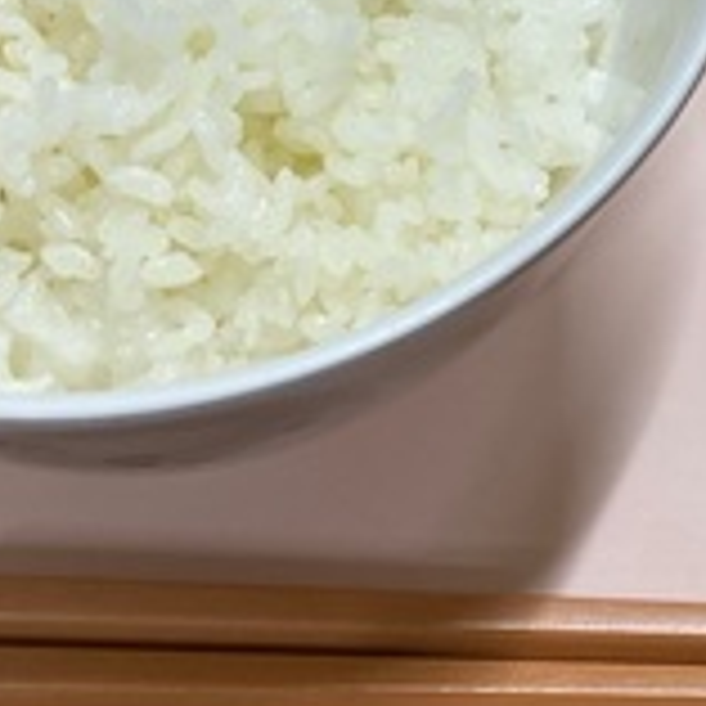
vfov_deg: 17.3
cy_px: -191
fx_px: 2192
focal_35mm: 95
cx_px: 591
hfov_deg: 18.1
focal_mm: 4.25
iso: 64
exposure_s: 1/60
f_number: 1.8
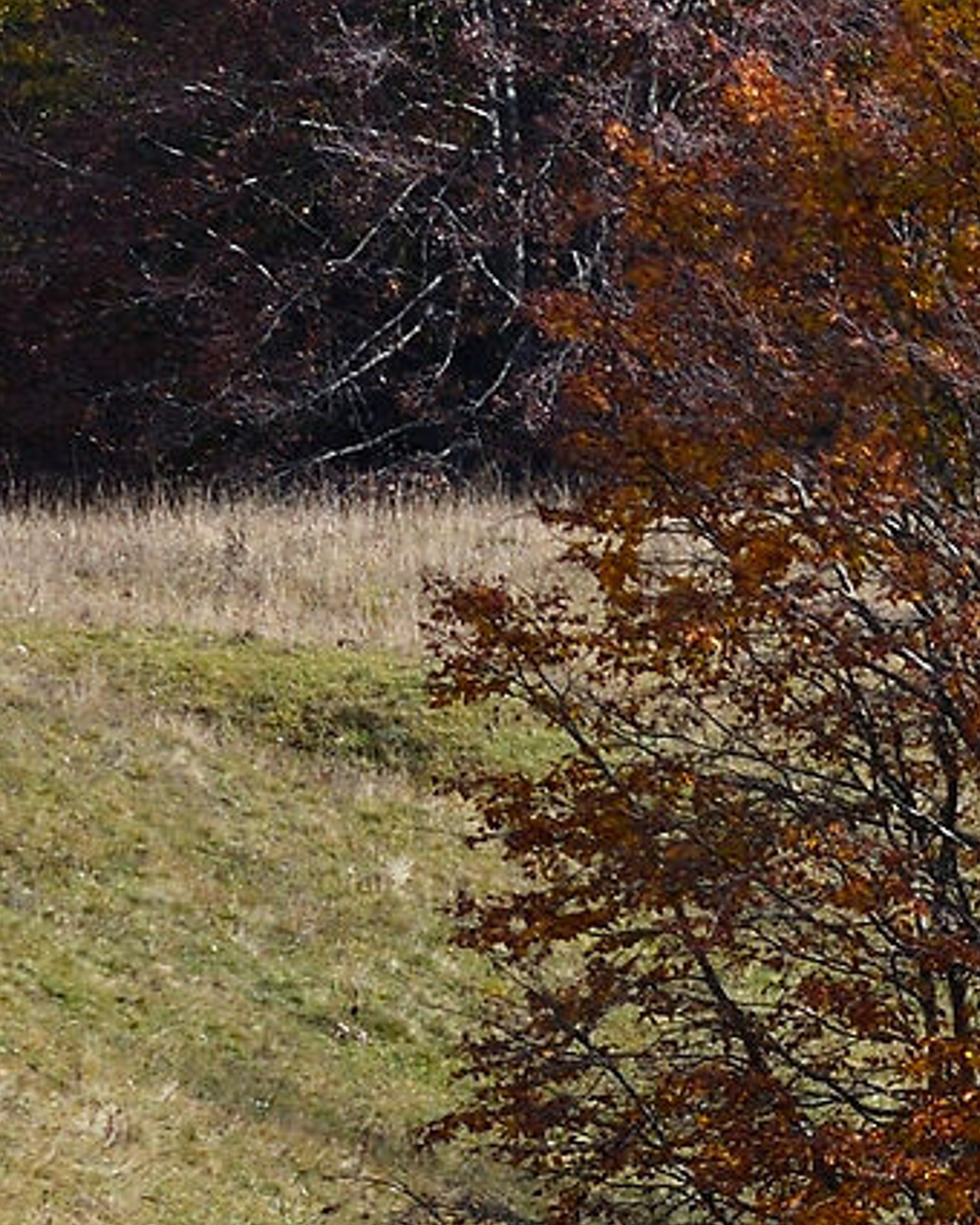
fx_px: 30297
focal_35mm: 836
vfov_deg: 2.3
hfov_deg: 1.8
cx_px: 2352
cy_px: 311
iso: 100
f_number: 8
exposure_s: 1/400
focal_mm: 105
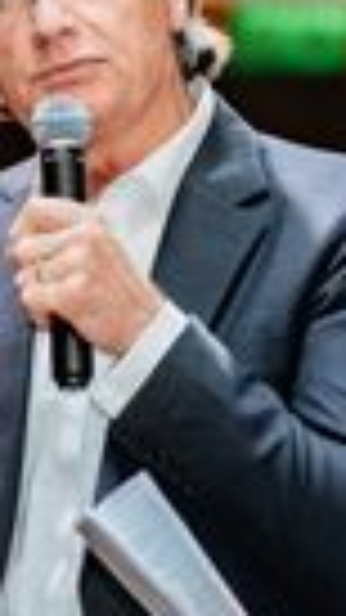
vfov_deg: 4.9
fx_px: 7165
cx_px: 216
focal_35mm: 439
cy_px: 306
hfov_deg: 2.8
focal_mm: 150
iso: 2500
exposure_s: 1/125
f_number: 2.8
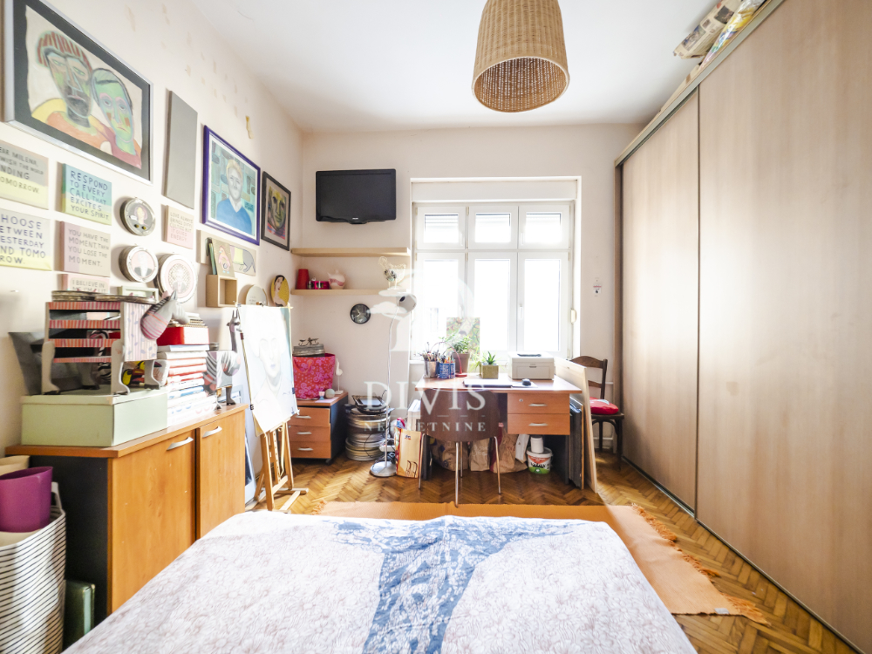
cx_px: 436
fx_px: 353
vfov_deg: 85.7
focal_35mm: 14
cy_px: 327
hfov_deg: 102.1
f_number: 4
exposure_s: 1/15
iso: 400
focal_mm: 7
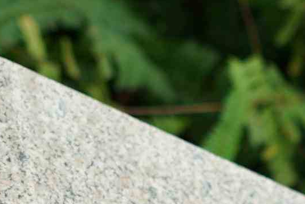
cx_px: 398
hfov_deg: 5.2
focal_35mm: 396
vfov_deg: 3.4
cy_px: 595
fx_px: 3359
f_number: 3.2
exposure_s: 1/160
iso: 100
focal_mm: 50
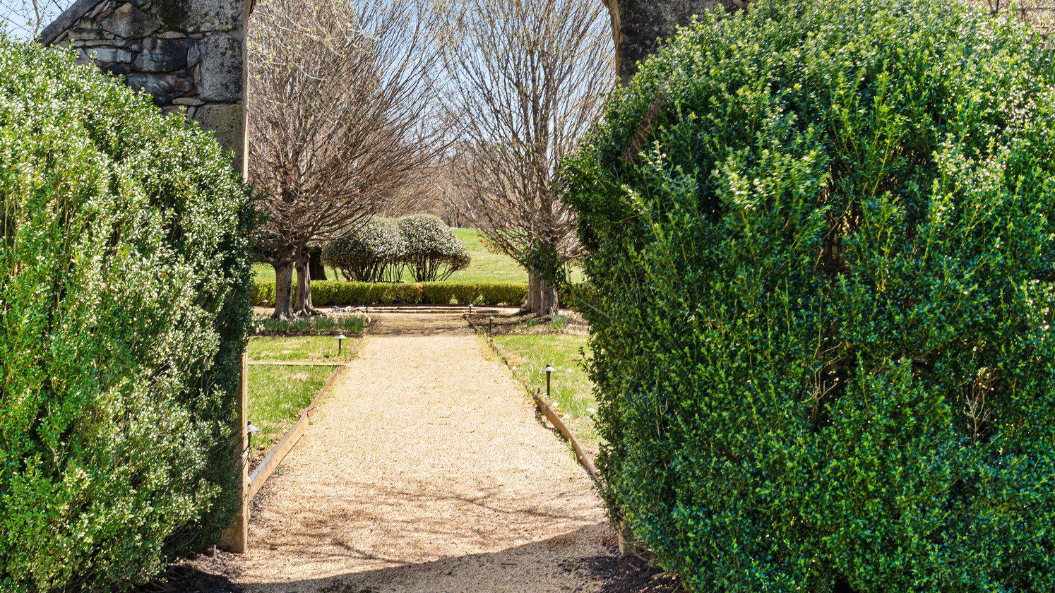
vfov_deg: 21.4
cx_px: 427
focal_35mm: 56
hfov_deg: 37.1
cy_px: 286
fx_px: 1566
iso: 250
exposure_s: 1/50
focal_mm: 39
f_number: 14
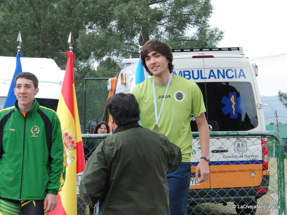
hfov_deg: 14.2
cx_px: 144
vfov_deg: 10.7
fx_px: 1152
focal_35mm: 139
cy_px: 108
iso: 400
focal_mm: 24.6
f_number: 4.2
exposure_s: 1/250
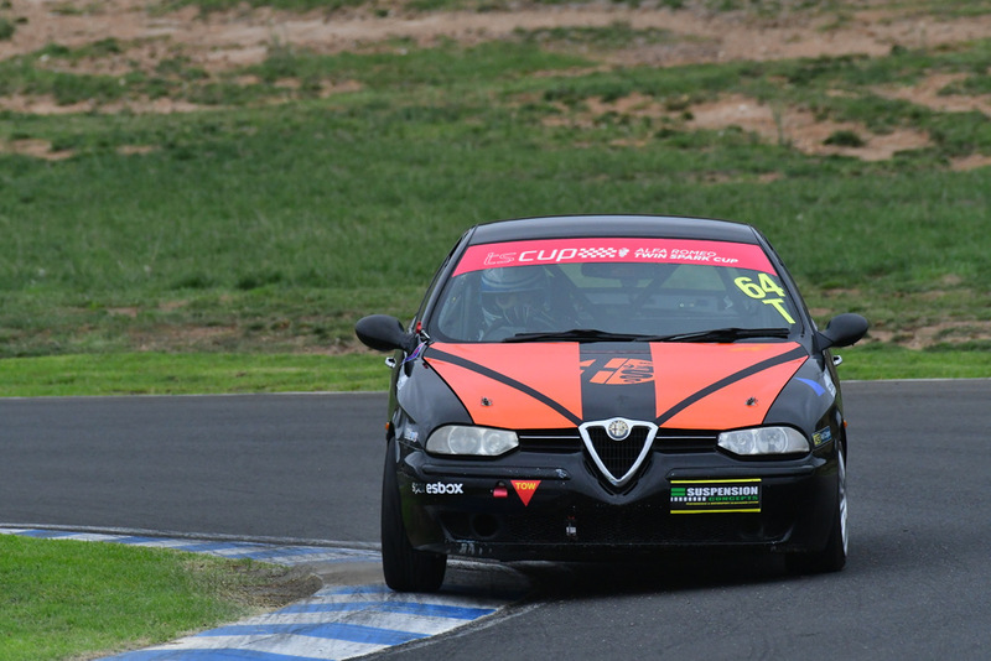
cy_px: 330
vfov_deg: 1.8
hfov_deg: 2.7
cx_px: 496
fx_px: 20652
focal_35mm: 750
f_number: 10
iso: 2000
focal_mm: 500
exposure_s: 1/640
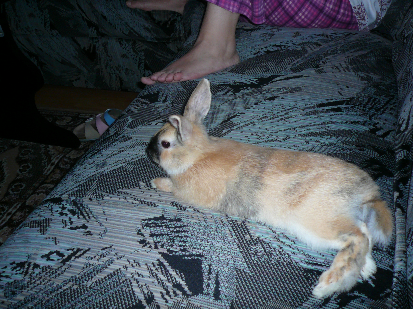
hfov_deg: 54.0
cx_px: 206
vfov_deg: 41.8
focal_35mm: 34
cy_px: 154
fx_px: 406
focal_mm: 4.6
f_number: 2.8
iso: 100
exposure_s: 1/30
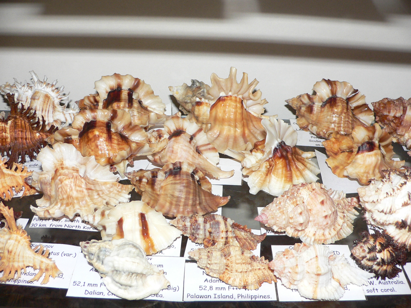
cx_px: 206
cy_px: 154
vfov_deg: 40.7
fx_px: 416
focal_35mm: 35
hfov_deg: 52.6
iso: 100
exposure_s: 1/60
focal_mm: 4.6
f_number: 2.8
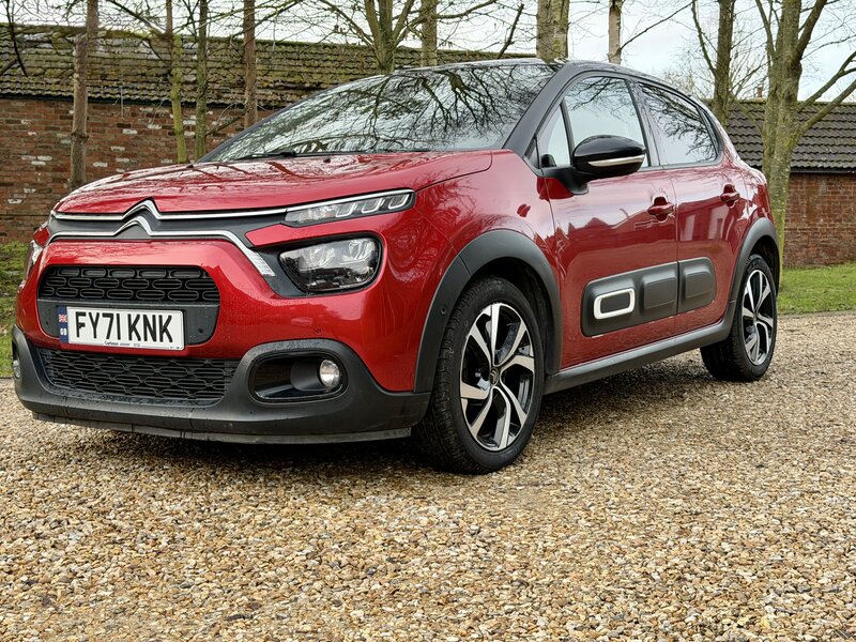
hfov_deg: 39.7
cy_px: 321
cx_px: 428
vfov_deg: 30.3
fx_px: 1187
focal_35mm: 48
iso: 80
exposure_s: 1/349
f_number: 1.78
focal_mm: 6.76
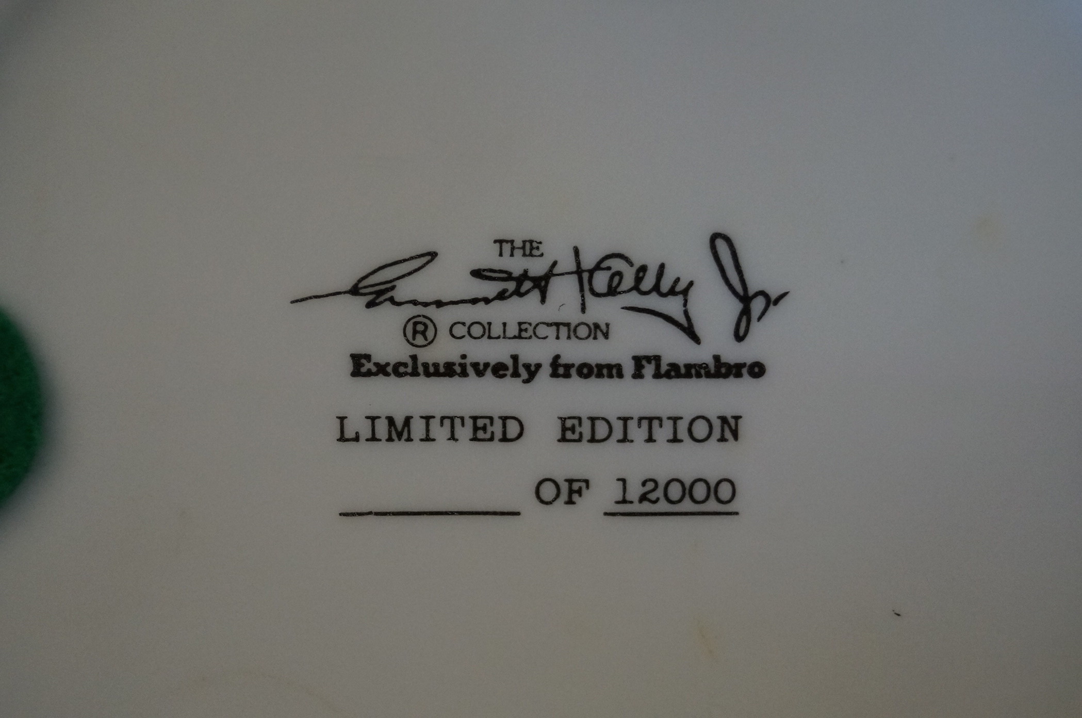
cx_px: 541
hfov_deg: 27.0
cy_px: 359
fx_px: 2251
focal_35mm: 75
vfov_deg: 18.1
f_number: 5.6
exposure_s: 1/160
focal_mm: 50
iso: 2000
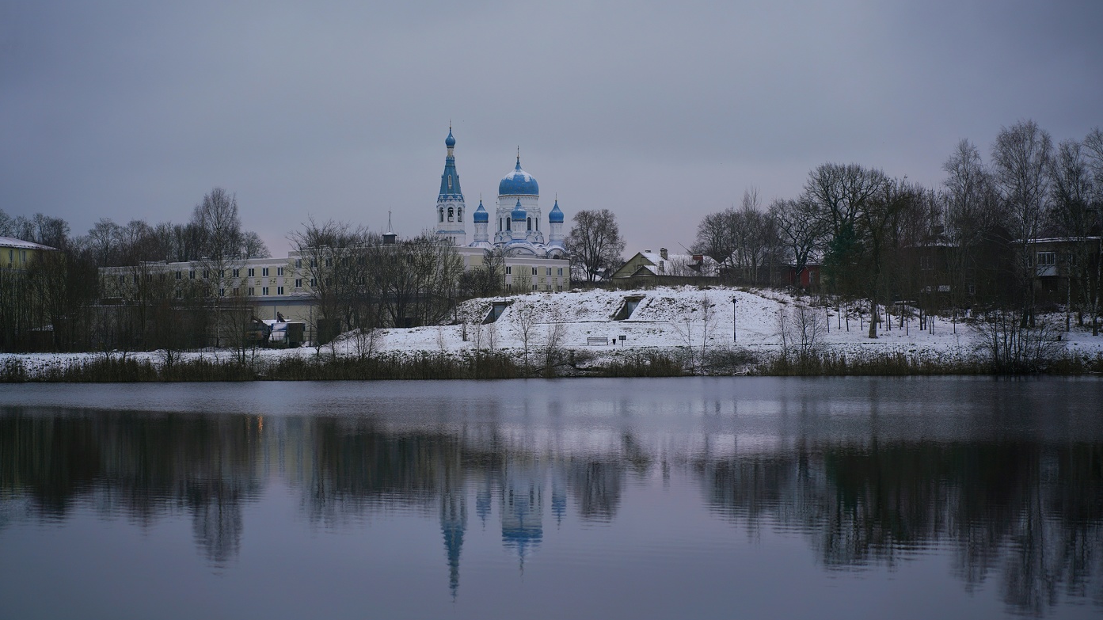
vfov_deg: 15.3
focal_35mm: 79
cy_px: 305
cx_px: 550
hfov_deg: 26.9
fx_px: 2310
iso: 100
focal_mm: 75
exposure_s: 1/250
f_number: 2.8
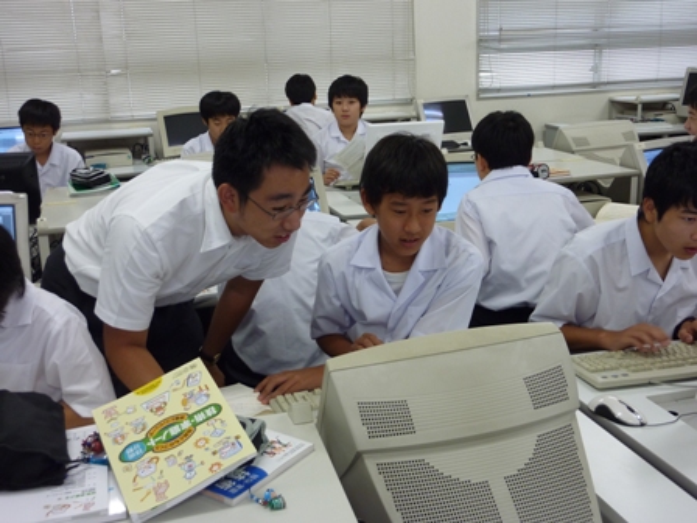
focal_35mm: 40
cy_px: 262
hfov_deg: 46.8
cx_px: 348
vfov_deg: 36.0
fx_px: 805
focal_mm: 6.5
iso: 160
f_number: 3.6
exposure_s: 1/30
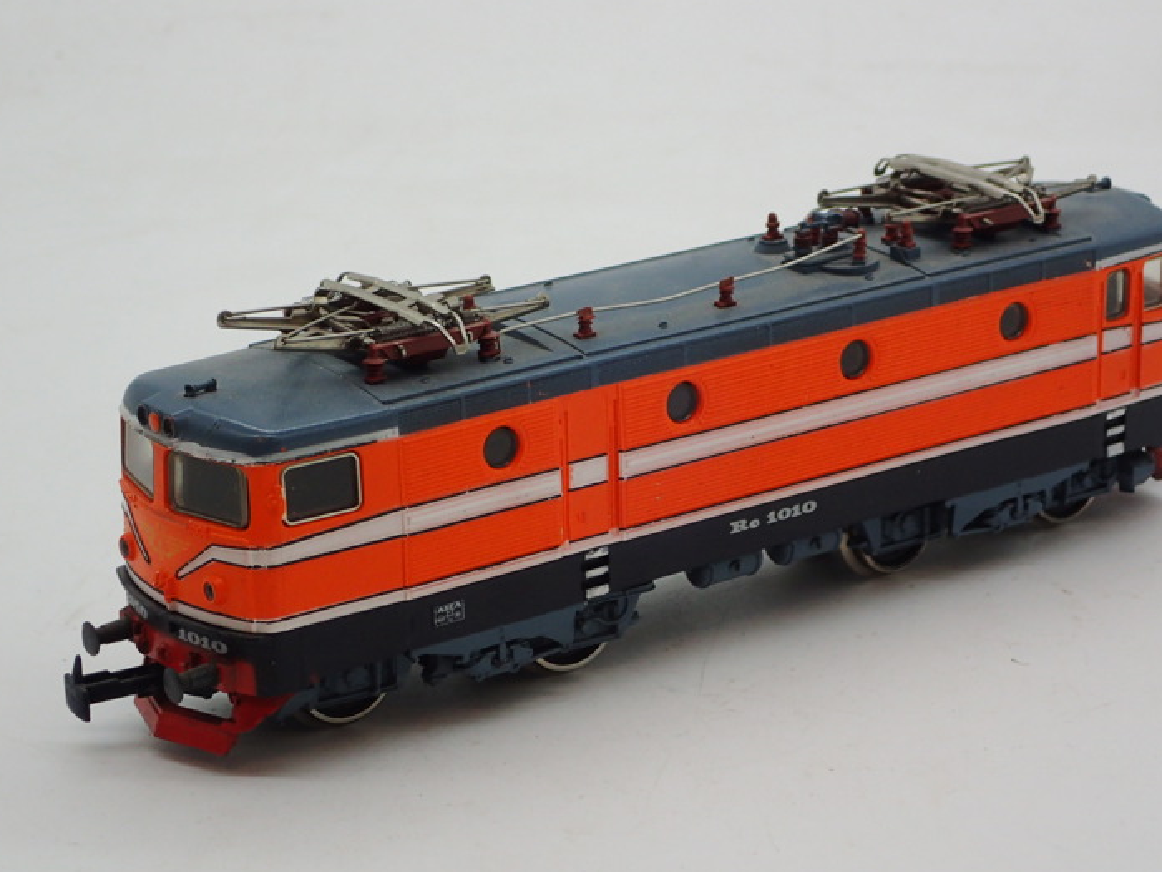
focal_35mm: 104
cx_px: 639
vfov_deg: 14.2
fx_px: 3491
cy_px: 477
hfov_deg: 18.9
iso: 200
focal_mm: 16.48
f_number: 4.7
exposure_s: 1/125
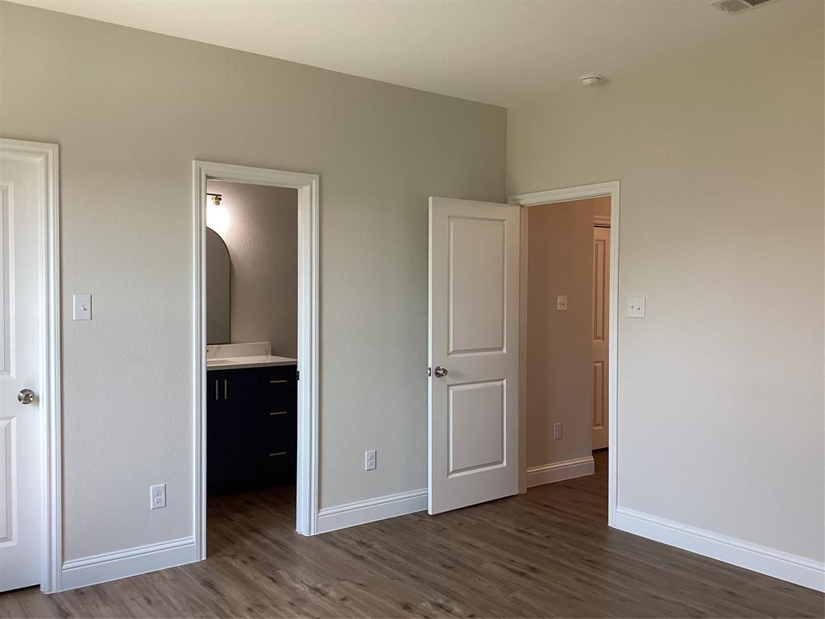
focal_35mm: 31
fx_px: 739
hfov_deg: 58.4
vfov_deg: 45.4
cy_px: 310
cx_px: 412
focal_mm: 3.3
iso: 100
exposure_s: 1/100
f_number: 2.4
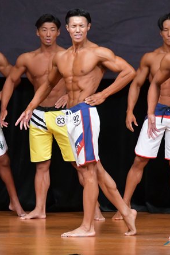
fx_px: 3152
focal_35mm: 445
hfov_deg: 3.1
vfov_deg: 4.6
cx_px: 17
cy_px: 119
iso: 5000
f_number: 5.6
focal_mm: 170
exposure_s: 1/400
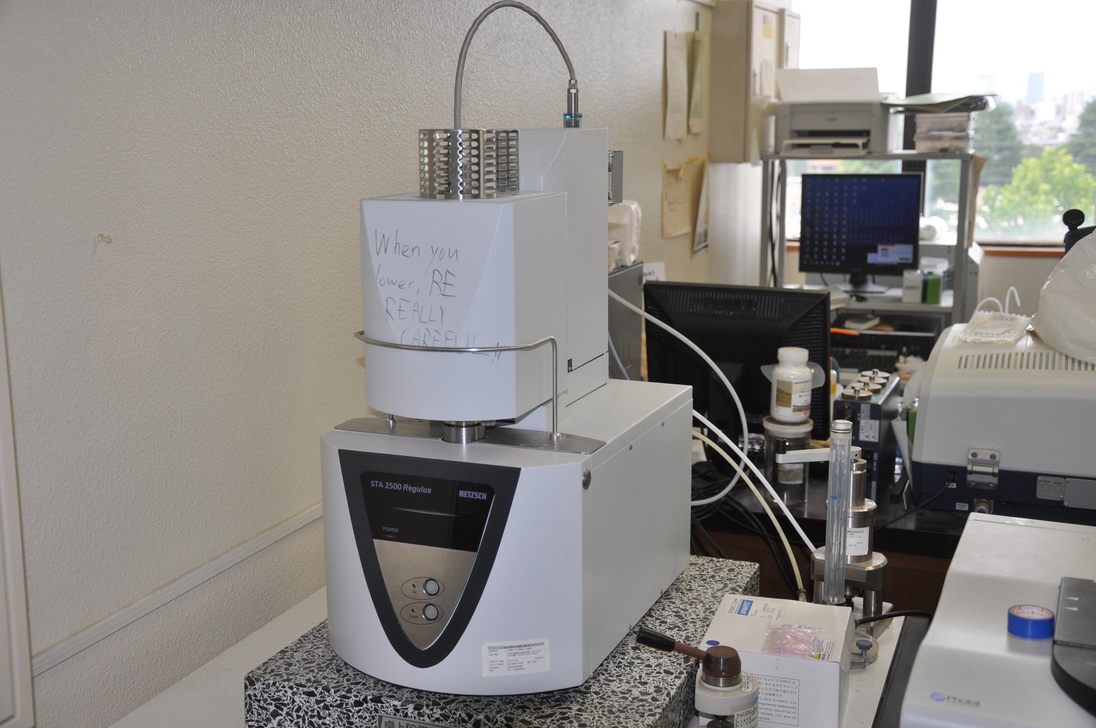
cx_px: 548
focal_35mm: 42
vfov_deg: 31.8
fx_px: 1277
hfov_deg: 46.4
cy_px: 364
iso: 280
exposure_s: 1/200
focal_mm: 28
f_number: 4
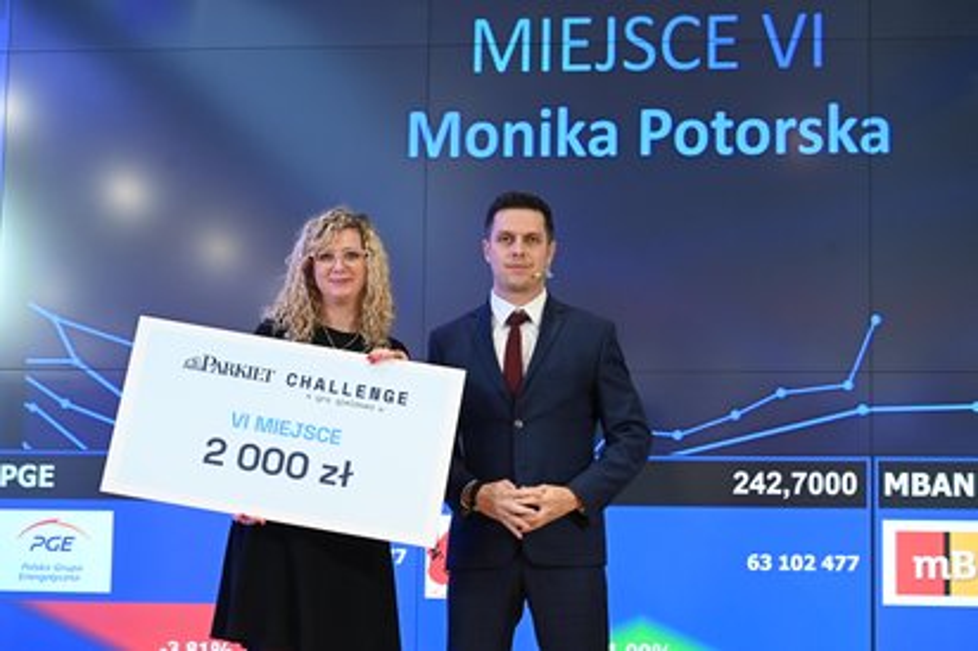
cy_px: 326
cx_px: 489
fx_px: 2063
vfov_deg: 17.9
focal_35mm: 76
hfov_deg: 26.7
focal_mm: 76
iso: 3200
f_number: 5
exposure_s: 1/125
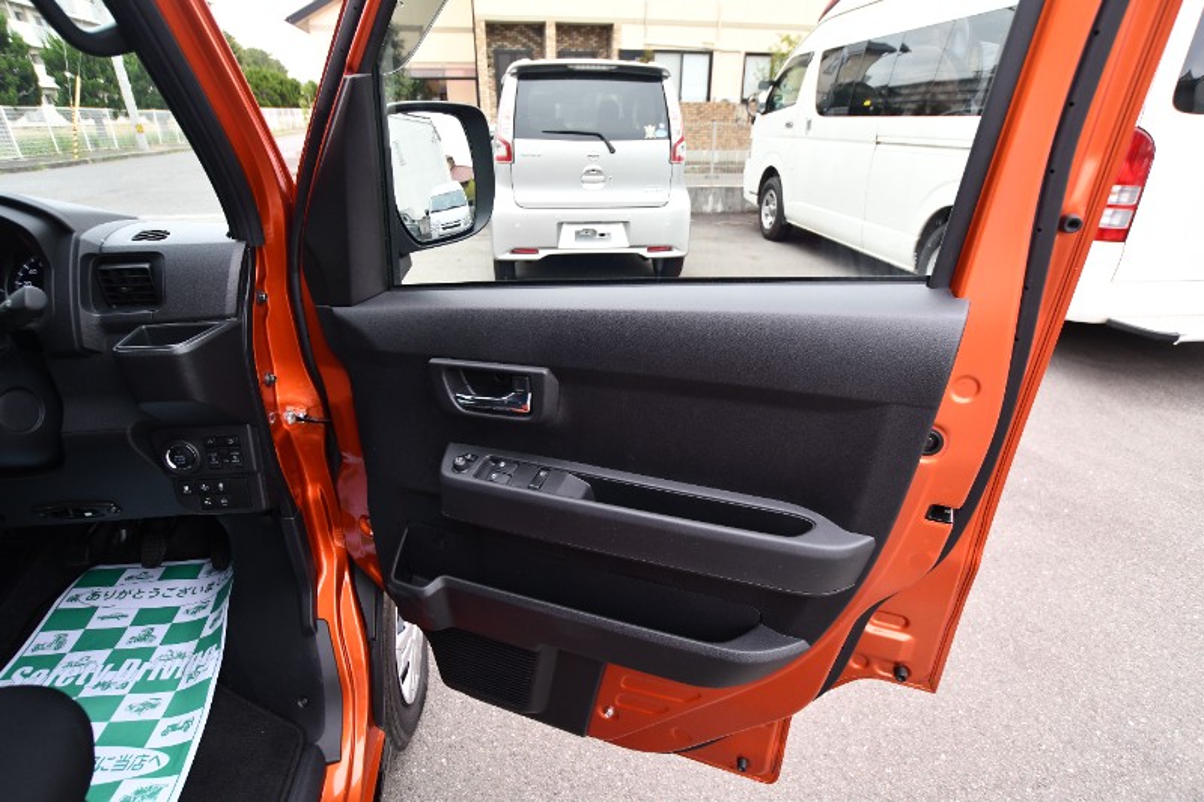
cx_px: 602
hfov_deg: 90.0
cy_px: 401
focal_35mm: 18
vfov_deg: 67.4
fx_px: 602
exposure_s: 1/160
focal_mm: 12
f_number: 4.8
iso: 800
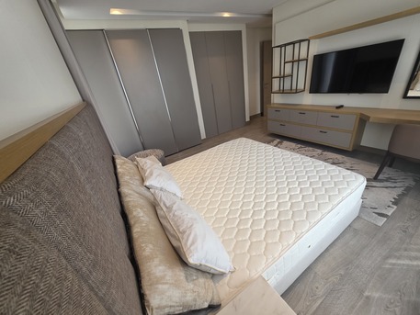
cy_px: 158
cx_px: 210
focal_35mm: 13
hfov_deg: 106.2
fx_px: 158
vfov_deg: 89.9
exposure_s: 1/100
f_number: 1.9
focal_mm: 2.2
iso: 100
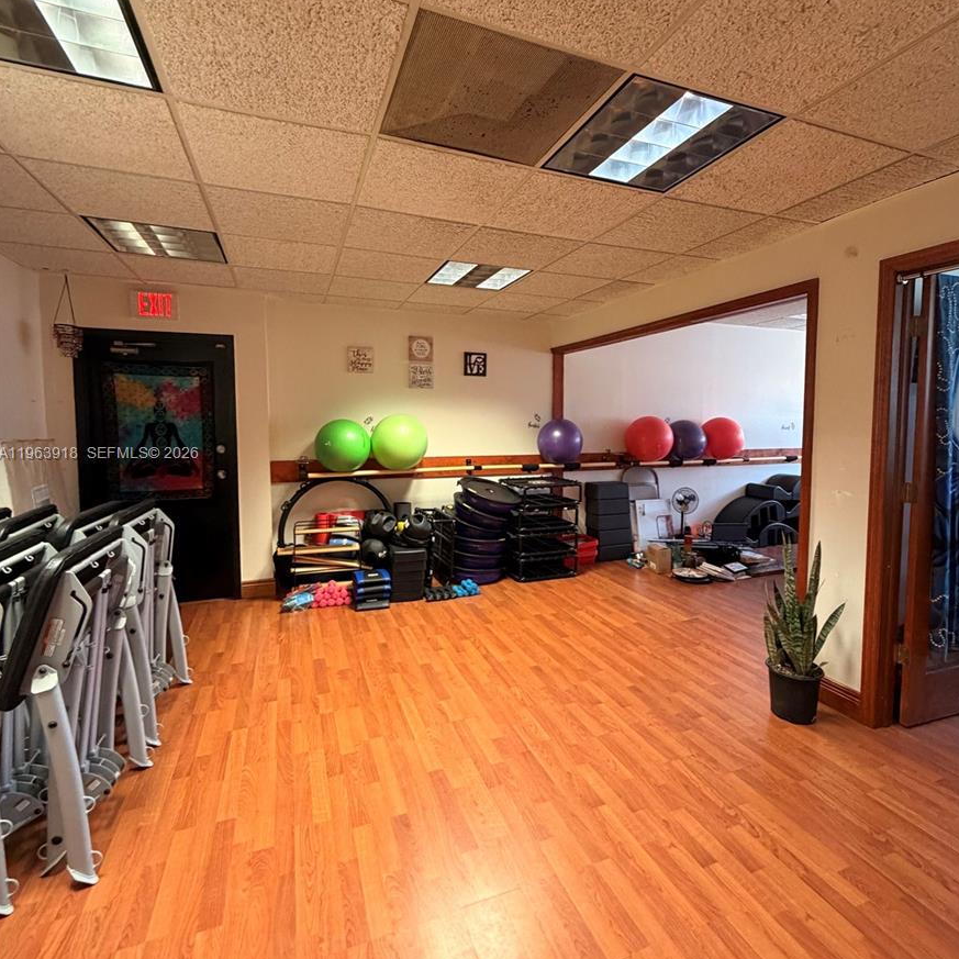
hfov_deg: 84.0
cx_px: 490
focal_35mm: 17
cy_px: 455
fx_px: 533
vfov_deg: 83.9
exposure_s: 1/60
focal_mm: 2.22
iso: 400
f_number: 2.2
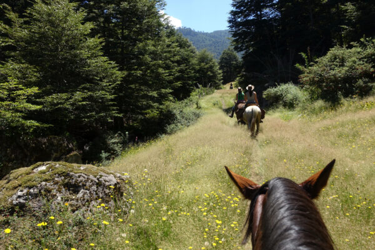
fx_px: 271
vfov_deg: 49.6
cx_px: 188
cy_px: 125
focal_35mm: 26
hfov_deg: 69.4
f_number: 5.6
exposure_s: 1/250
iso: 125
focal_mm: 9.69
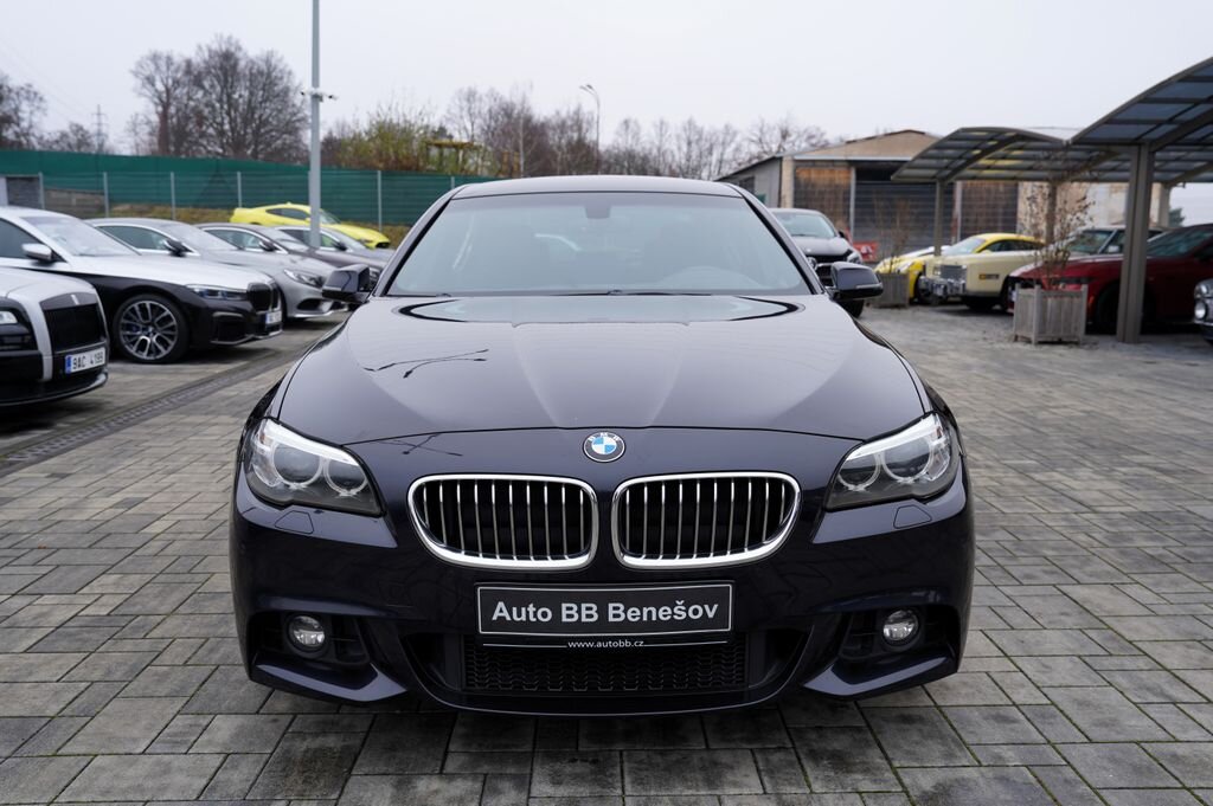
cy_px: 403
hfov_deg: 63.7
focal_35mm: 29
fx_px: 976
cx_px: 606
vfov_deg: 44.9
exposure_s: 1/80
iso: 100
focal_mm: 29
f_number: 4.5
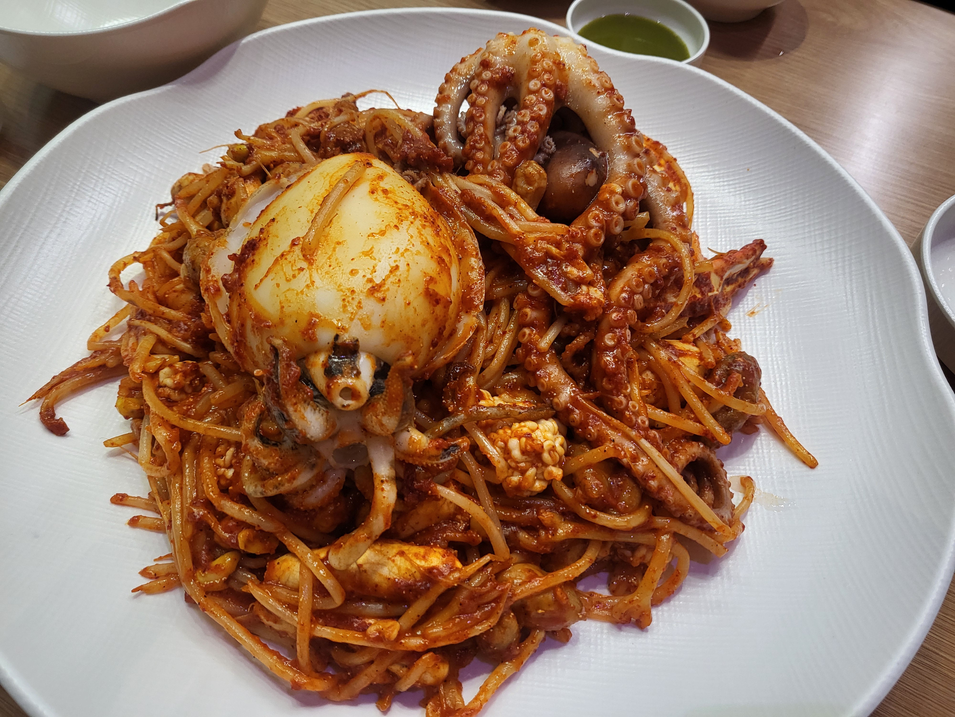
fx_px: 717
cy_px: 358
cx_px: 478
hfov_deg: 67.3
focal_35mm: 26
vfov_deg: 53.1
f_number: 1.8
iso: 160
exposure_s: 1/120
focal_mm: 4.25
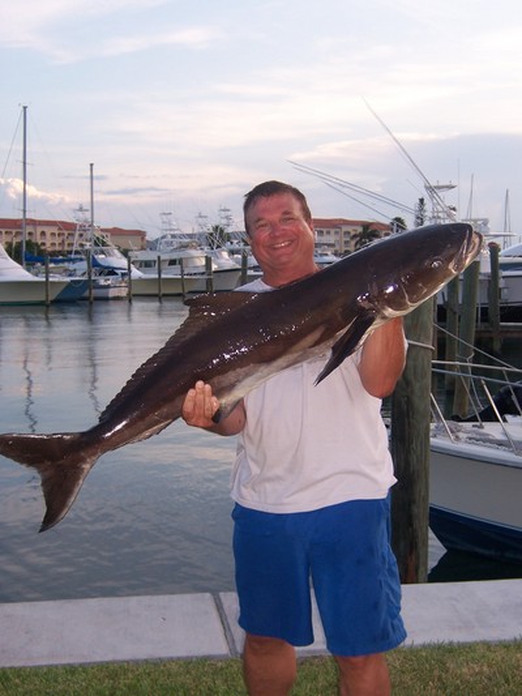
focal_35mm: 49
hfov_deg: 29.7
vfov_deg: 38.9
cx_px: 261
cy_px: 348
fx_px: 985
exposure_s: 1/90
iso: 80
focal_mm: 8.2
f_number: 3.4
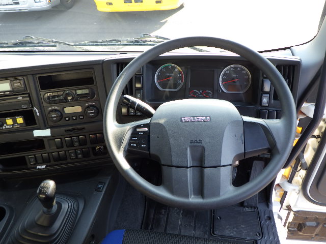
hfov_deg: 63.4
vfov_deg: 49.7
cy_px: 122
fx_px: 264
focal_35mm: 28
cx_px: 163
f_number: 3.5
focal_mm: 5
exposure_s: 1/60
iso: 125
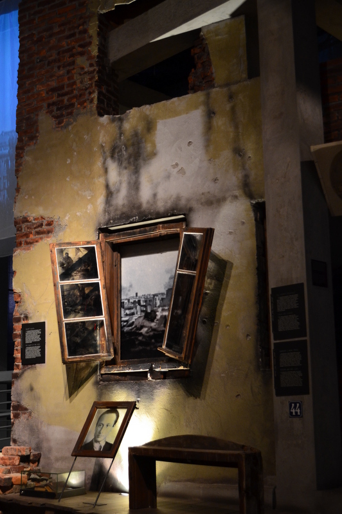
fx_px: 621
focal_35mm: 44
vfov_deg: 45.0
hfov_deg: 30.8
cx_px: 171
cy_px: 257
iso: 800
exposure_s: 1/6
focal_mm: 29
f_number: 4.5
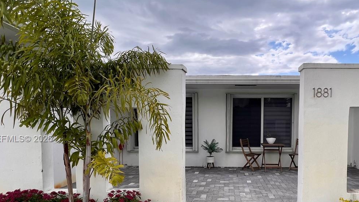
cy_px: 139
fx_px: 219
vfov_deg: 48.4
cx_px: 230
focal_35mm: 23
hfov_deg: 76.9
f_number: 1.8
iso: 32
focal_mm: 1.57
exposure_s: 1/274
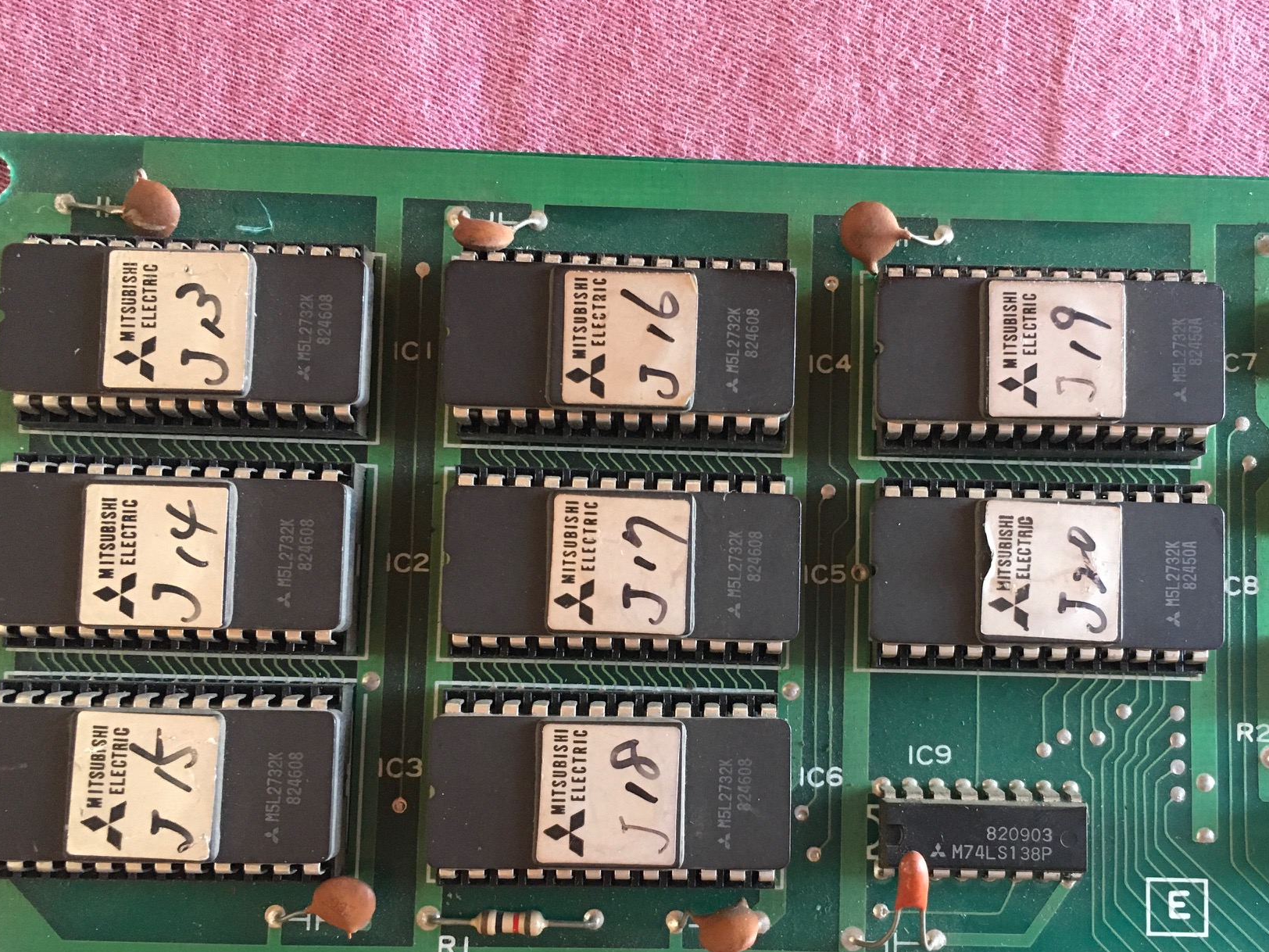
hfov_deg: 51.1
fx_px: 1320
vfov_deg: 39.5
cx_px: 745
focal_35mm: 36
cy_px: 553
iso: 250
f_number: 2.2
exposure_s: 1/33
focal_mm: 4.15
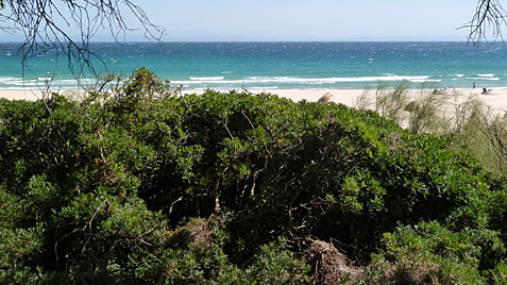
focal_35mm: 48
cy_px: 63
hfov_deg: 42.7
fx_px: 645
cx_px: 303
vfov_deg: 24.6
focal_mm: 5.7
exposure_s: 1/500
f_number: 4.5
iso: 125
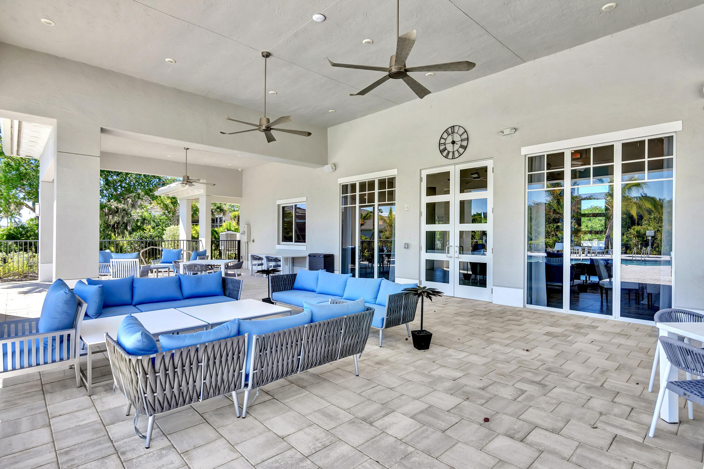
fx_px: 352
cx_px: 352
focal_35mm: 18
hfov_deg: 90.0
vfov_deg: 67.4
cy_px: 234
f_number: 6.3
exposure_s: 1/125
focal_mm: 12
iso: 320
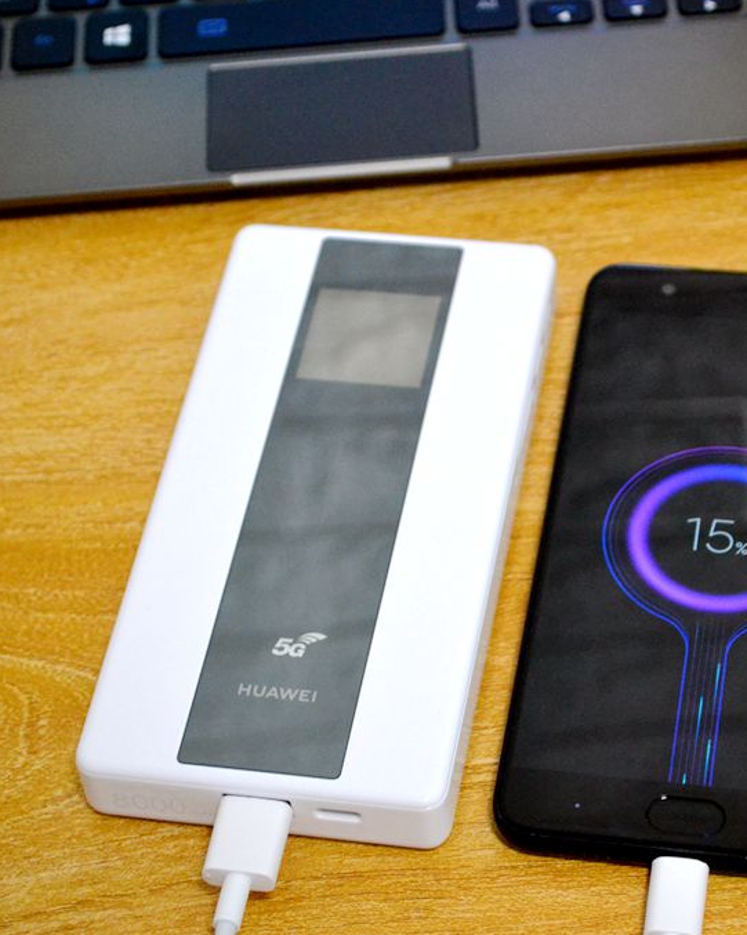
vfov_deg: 19.6
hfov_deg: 15.7
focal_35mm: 98
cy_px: 468
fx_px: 2710
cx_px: 452
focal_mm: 46
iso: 1800
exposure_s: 1/60
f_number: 5.3
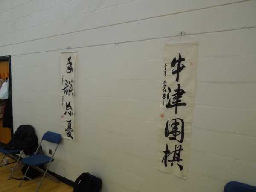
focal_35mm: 25
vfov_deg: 54.9
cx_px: 128
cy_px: 96
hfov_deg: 69.4
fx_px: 185
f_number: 3.3
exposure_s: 1/30
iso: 125
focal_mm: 4.5
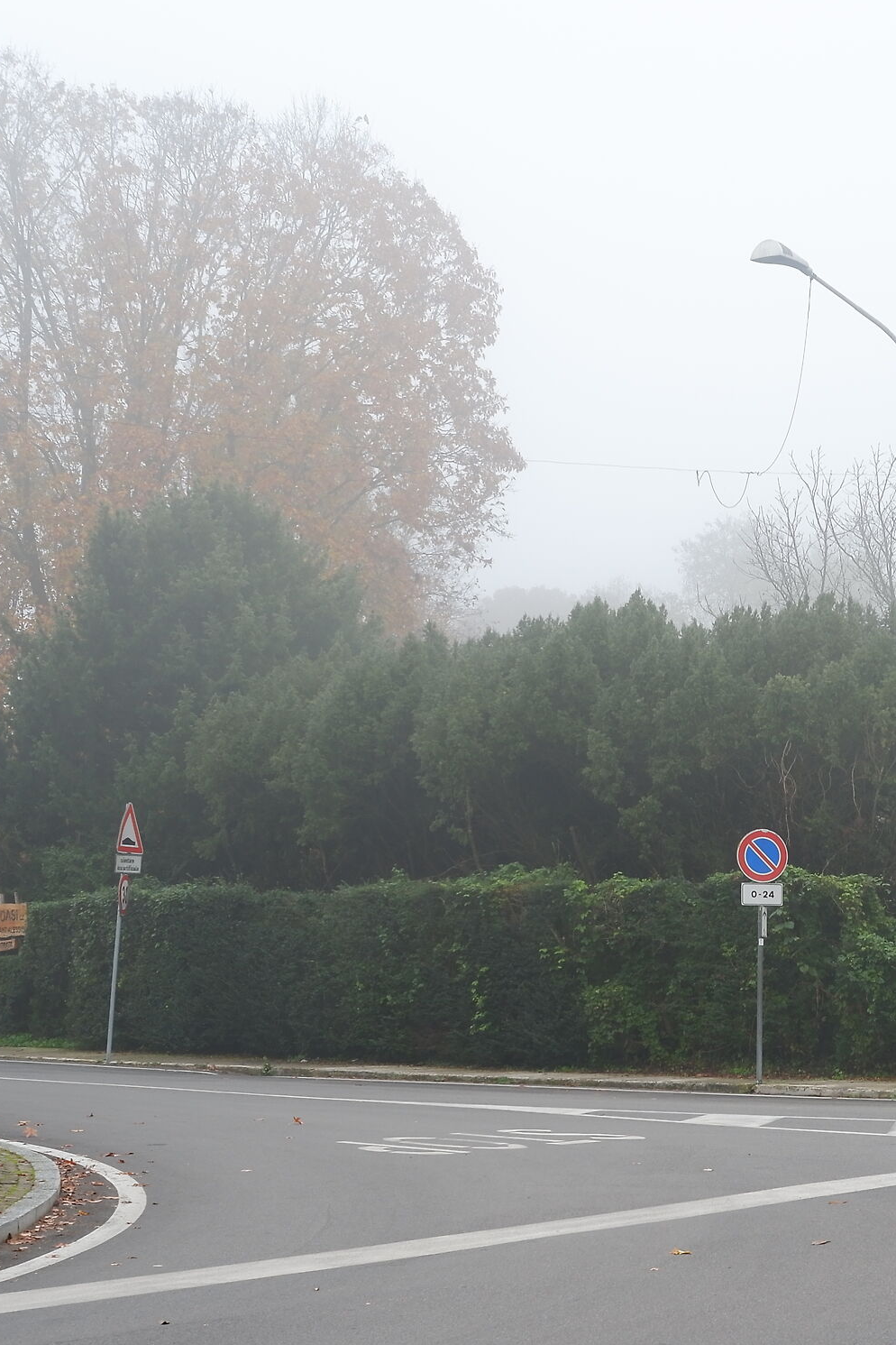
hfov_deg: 20.3
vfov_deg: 30.5
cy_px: 711
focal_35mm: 66
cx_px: 738
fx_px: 2464
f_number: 7.1
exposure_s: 1/40
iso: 200
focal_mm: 27
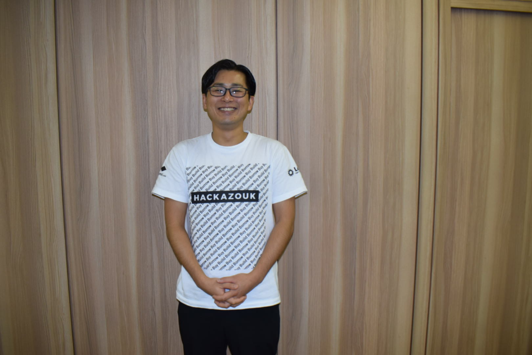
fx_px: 399
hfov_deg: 67.4
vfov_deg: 47.9
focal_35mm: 27
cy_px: 178
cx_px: 266
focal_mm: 18
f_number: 5
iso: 800
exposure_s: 1/100
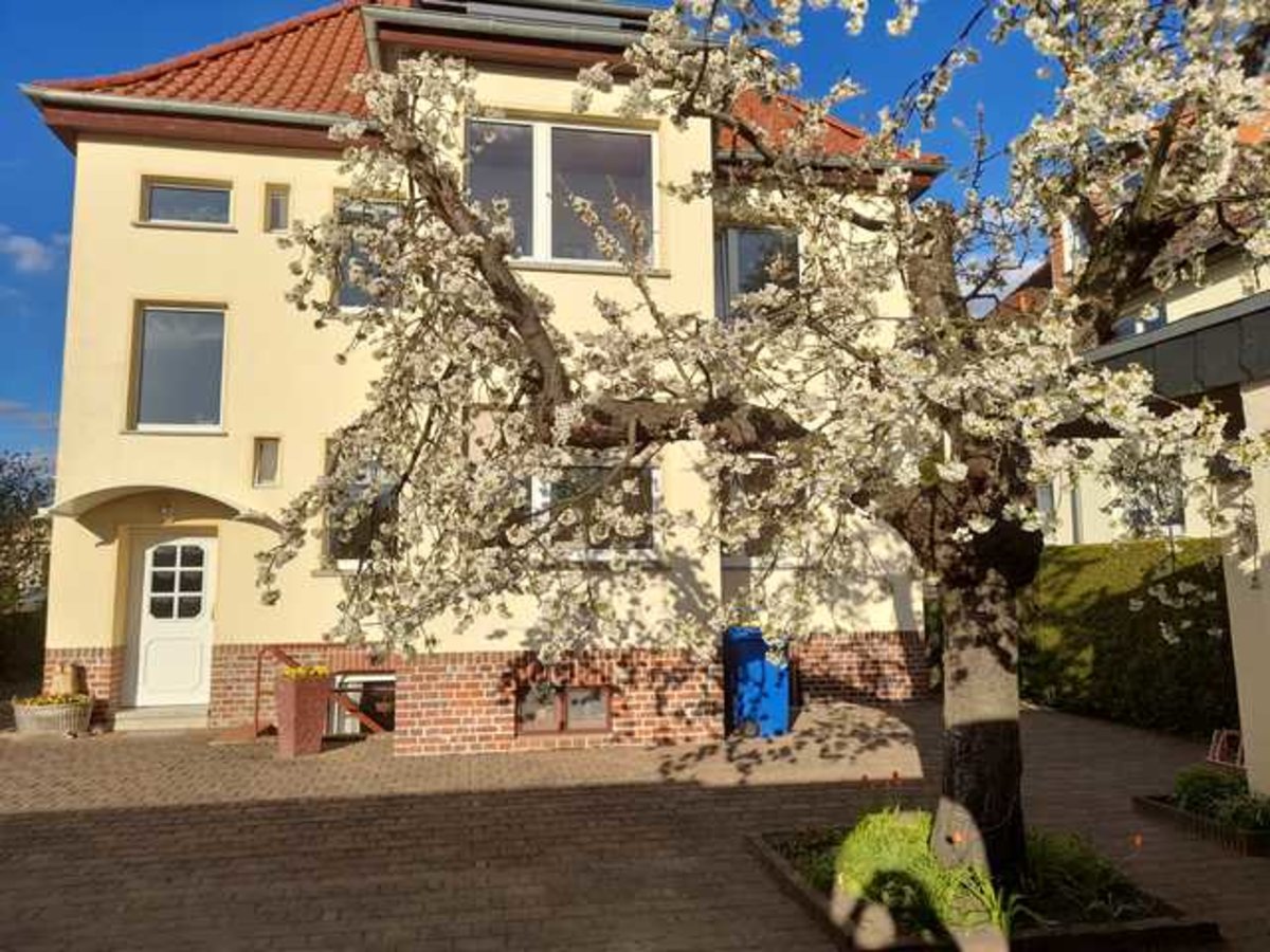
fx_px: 917
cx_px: 635
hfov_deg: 69.4
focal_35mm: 25
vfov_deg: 54.9
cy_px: 476
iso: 20
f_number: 2
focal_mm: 4.6
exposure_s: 1/1093
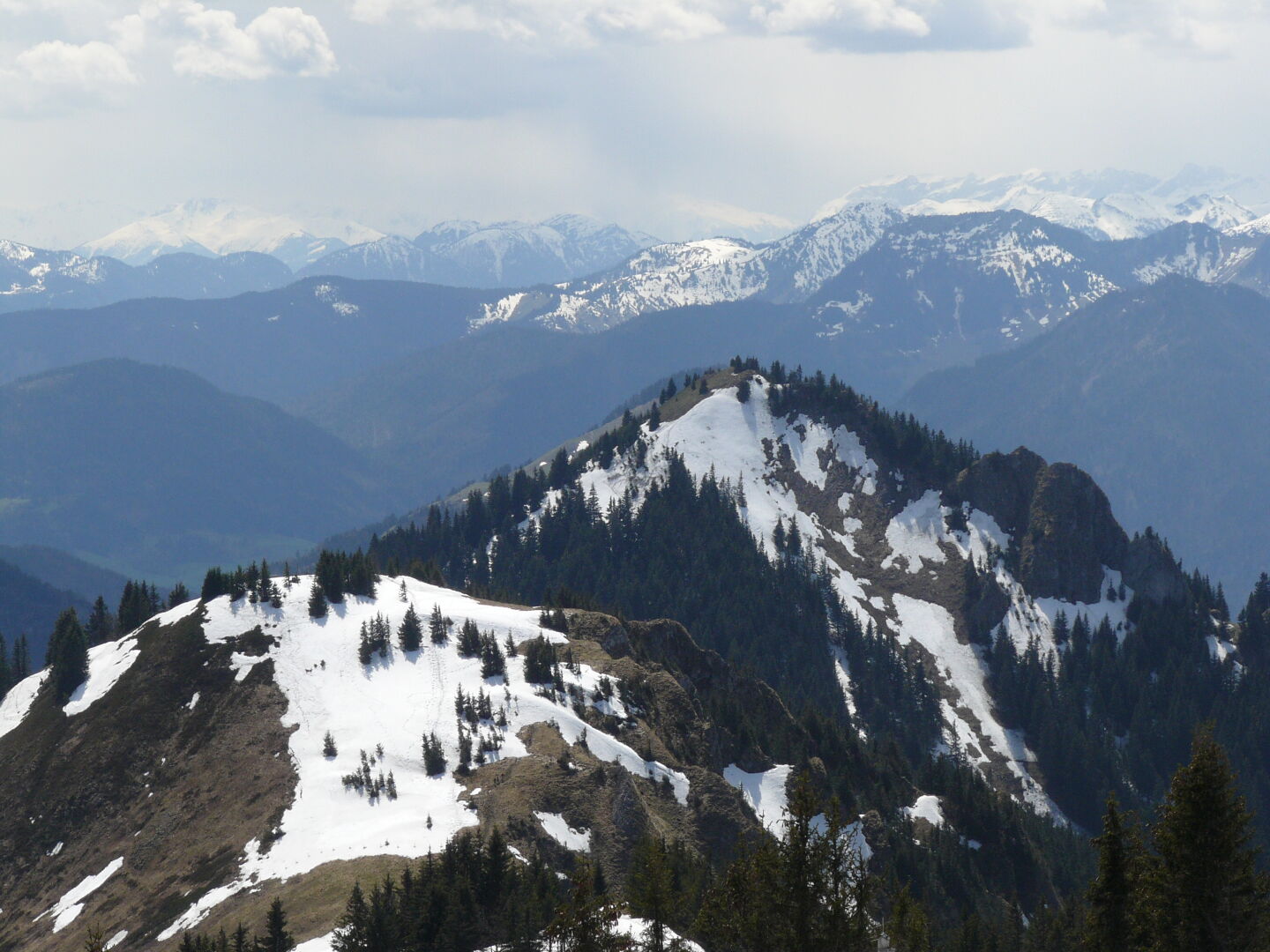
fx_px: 4769
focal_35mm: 130
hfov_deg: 15.2
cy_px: 476
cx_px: 635
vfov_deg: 11.4
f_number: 7.1
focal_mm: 21.6
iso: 100
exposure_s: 1/400
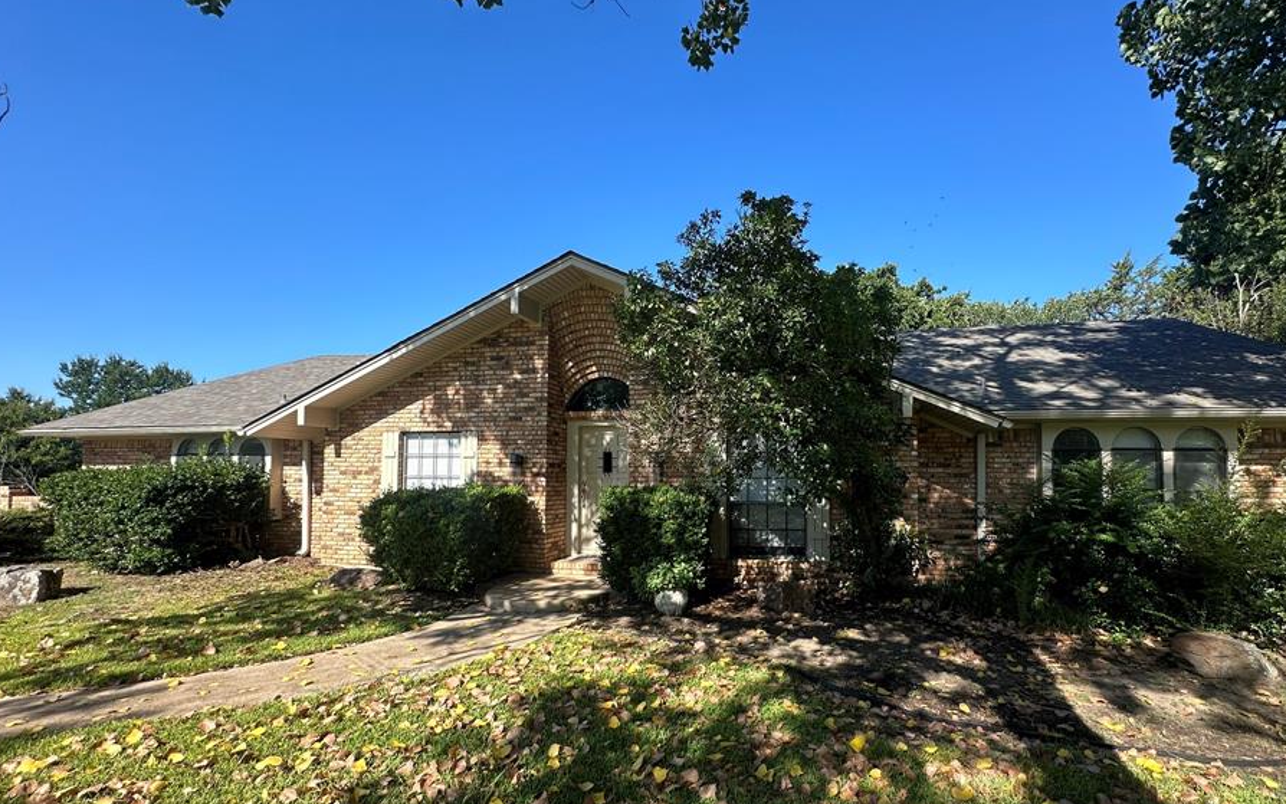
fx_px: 596
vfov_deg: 67.8
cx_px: 698
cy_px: 452
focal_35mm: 17
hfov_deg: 94.1
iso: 40
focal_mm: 2.22
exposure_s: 1/651
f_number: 2.2
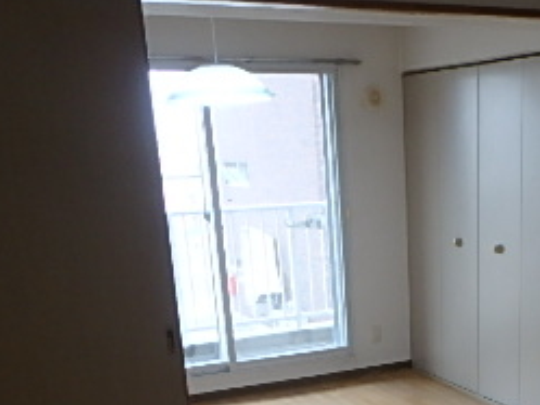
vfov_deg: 24.6
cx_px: 427
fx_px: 843
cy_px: 481
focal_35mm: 54
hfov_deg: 34.5
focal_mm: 3.7
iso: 200
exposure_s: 1/60
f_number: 3.5
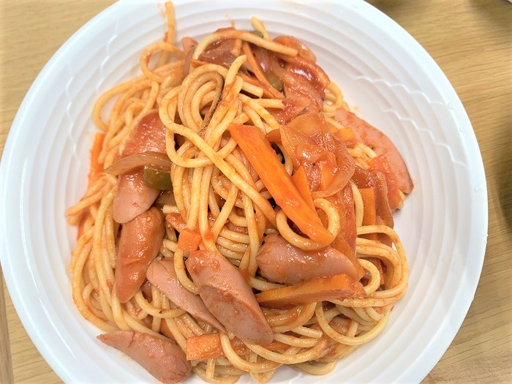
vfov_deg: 53.1
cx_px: 256
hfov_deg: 67.3
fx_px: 385
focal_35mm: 26
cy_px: 192
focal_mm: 4.25
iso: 50
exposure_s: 1/60
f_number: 1.8
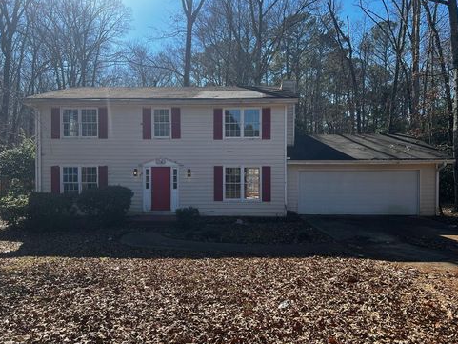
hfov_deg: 65.3
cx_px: 231
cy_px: 170
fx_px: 357
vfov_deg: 51.4
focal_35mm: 27
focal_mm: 5.7
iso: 50
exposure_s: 1/1431
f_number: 1.5
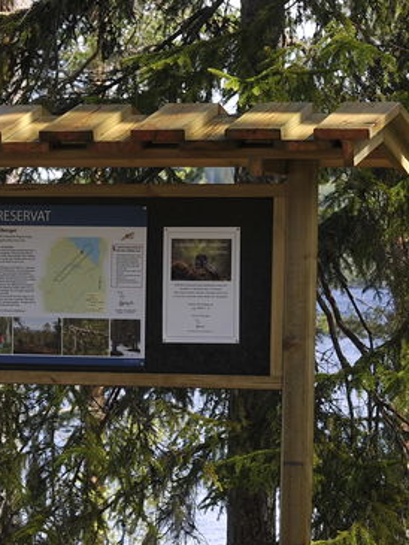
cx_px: 99
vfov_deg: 9.2
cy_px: 246
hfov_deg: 6.9
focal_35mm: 215
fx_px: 3383
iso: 250
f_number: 8
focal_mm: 85
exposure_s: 1/250
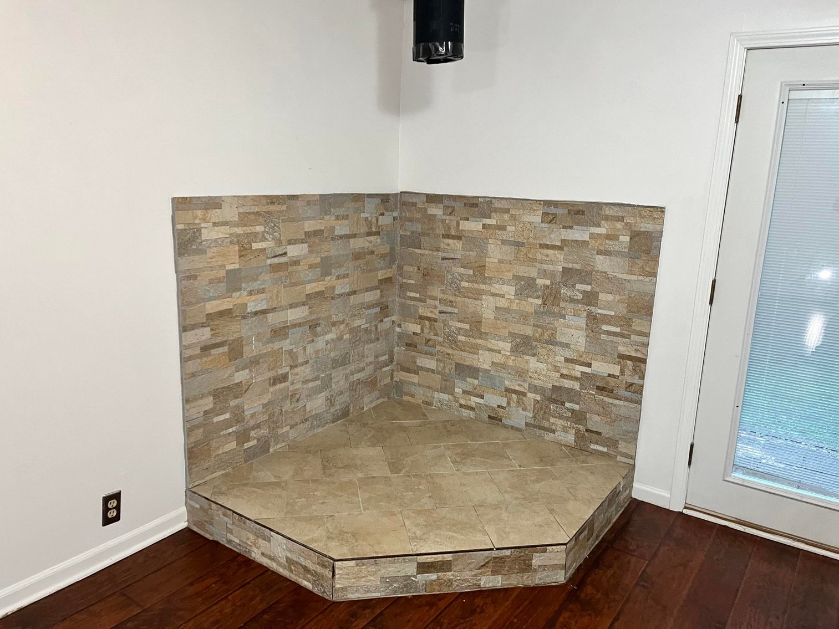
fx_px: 630
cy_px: 314
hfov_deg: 67.3
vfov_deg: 53.1
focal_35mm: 26
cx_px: 420
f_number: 1.6
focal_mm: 5.1
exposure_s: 1/60
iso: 200
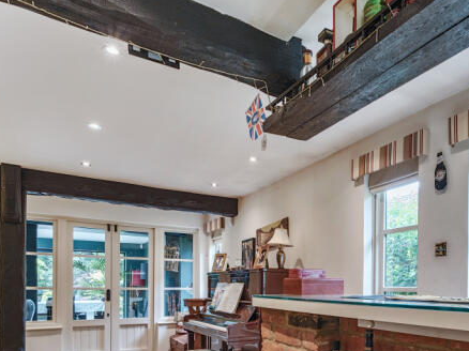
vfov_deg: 46.7
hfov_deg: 61.9
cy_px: 311
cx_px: 348
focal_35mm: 27
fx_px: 366
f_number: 8
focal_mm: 12
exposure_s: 1/2
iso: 100
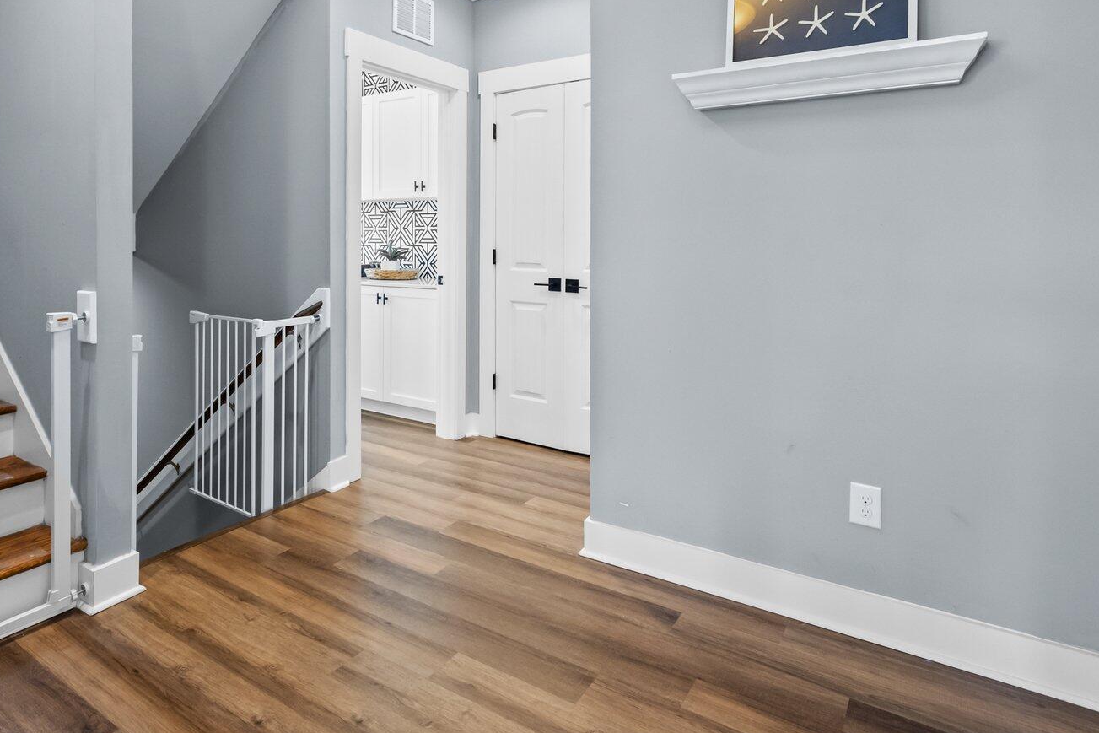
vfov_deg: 55.8
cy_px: 233
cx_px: 418
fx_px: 672
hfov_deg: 77.3
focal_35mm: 22
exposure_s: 1/5
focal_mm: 14
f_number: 7.1
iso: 640
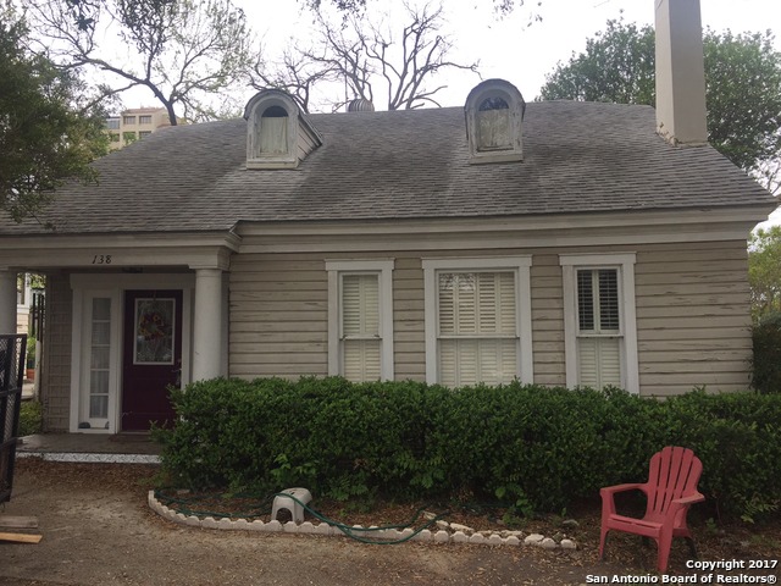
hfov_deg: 61.7
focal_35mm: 29
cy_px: 293
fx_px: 654
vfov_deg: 48.2
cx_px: 390
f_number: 2.2
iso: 32
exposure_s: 1/719
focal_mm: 4.15
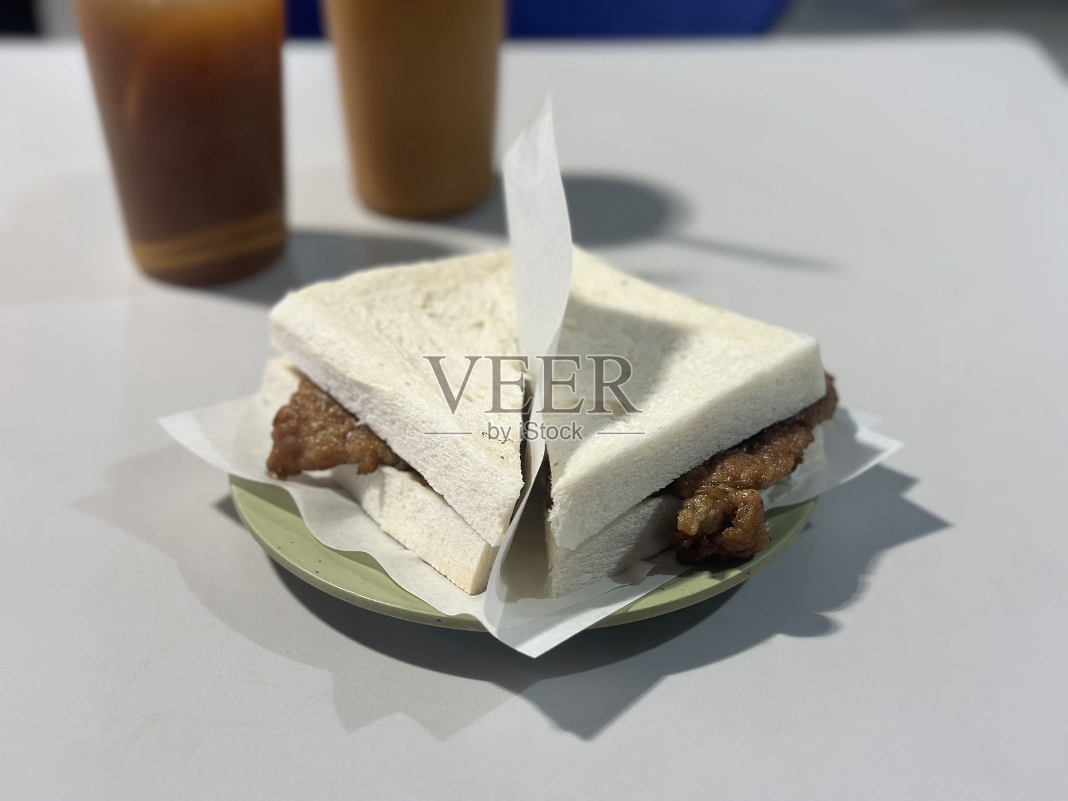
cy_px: 400
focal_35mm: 48
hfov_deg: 39.7
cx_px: 534
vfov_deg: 30.3
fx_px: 1481
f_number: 1.78
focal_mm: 6.86
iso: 100
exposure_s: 1/100
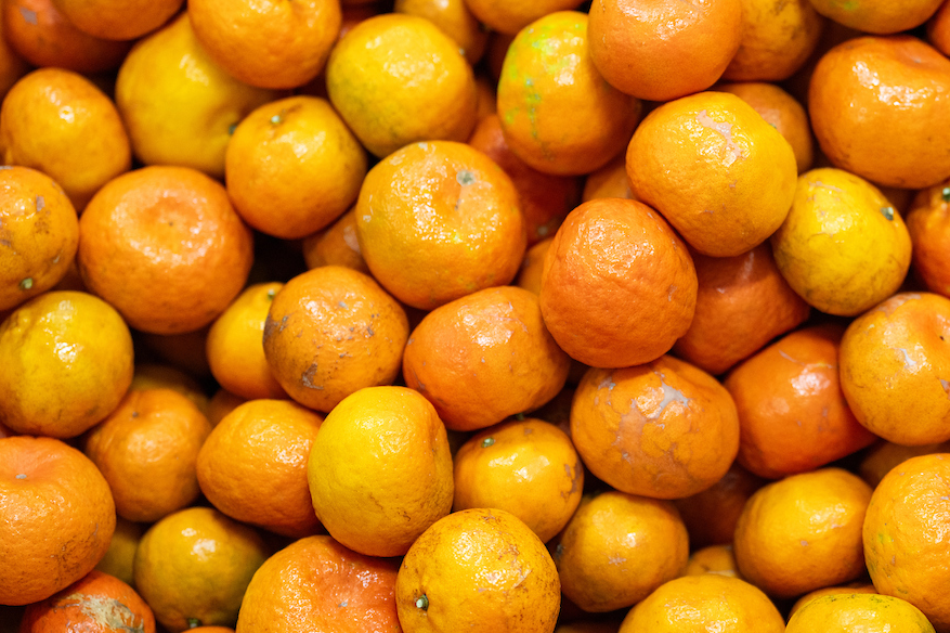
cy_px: 267
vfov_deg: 11.9
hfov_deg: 17.8
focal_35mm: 115
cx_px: 636
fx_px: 3033
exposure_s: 1/100
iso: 1600
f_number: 2.8
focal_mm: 84
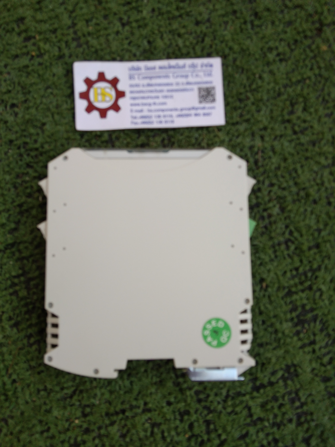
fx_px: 387
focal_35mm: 30
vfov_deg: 60.0
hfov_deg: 46.8
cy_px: 224
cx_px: 168
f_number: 2.2
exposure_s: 1/100
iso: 125
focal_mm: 3.65
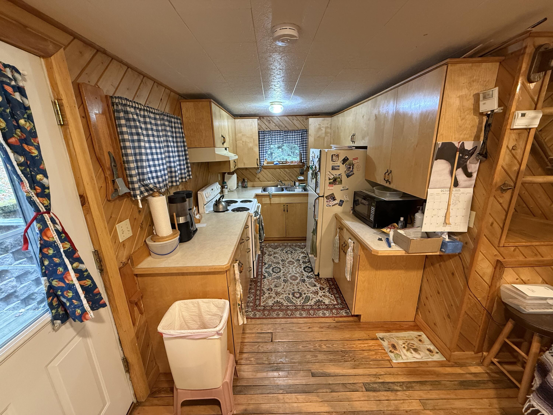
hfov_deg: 102.1
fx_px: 224
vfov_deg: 85.7
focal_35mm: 14
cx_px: 276
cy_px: 208
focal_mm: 2.22
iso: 400
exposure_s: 1/60
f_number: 2.2
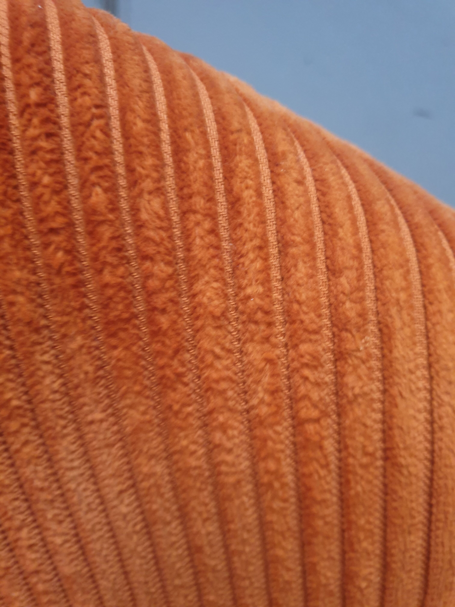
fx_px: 456
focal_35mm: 26
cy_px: 304
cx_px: 228
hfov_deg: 53.1
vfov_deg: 67.3
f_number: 1.5
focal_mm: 4.3
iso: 320
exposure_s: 1/20
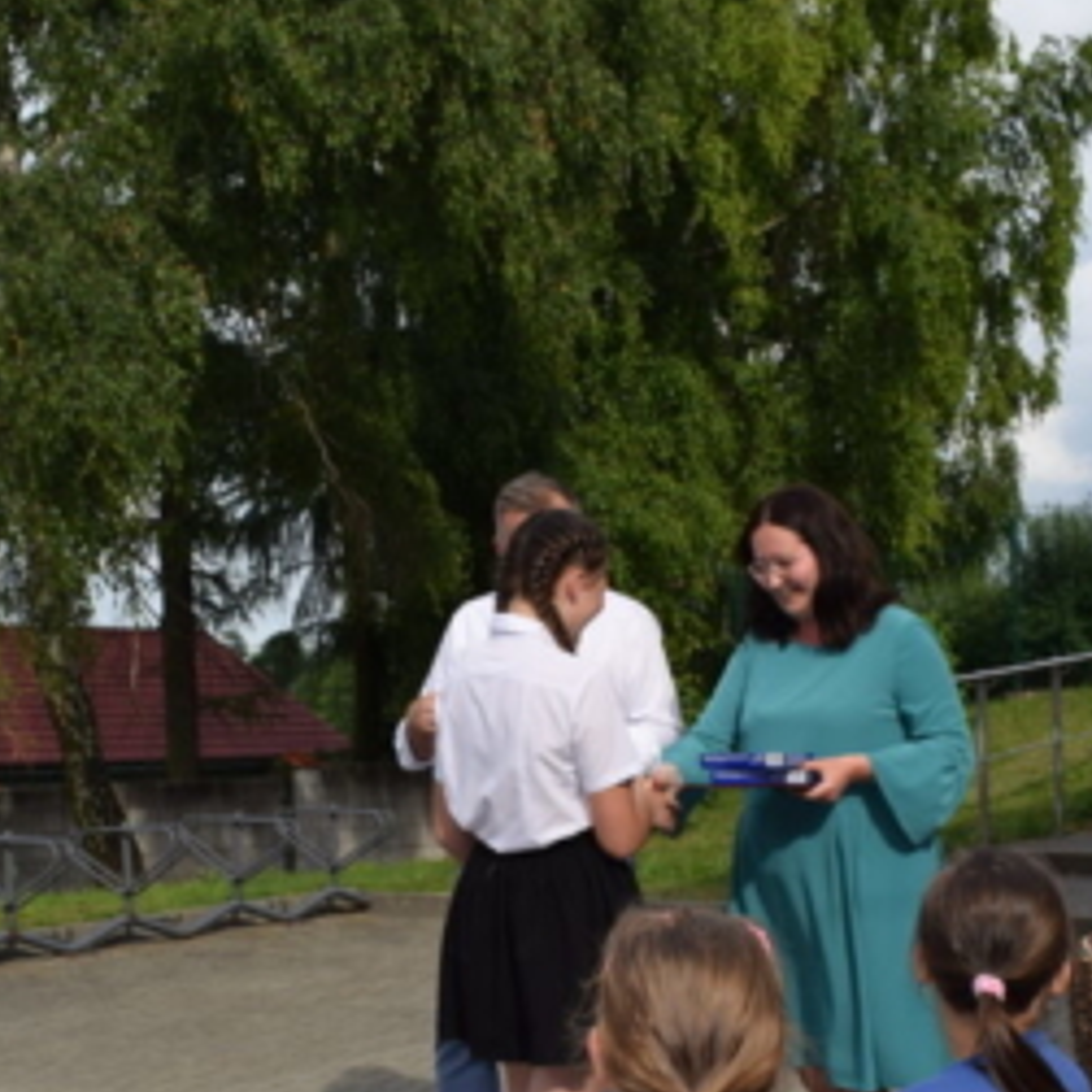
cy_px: 851
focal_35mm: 65
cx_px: 470
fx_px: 2320
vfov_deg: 26.1
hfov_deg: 26.5
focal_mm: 20
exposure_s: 1/200
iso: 100
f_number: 8
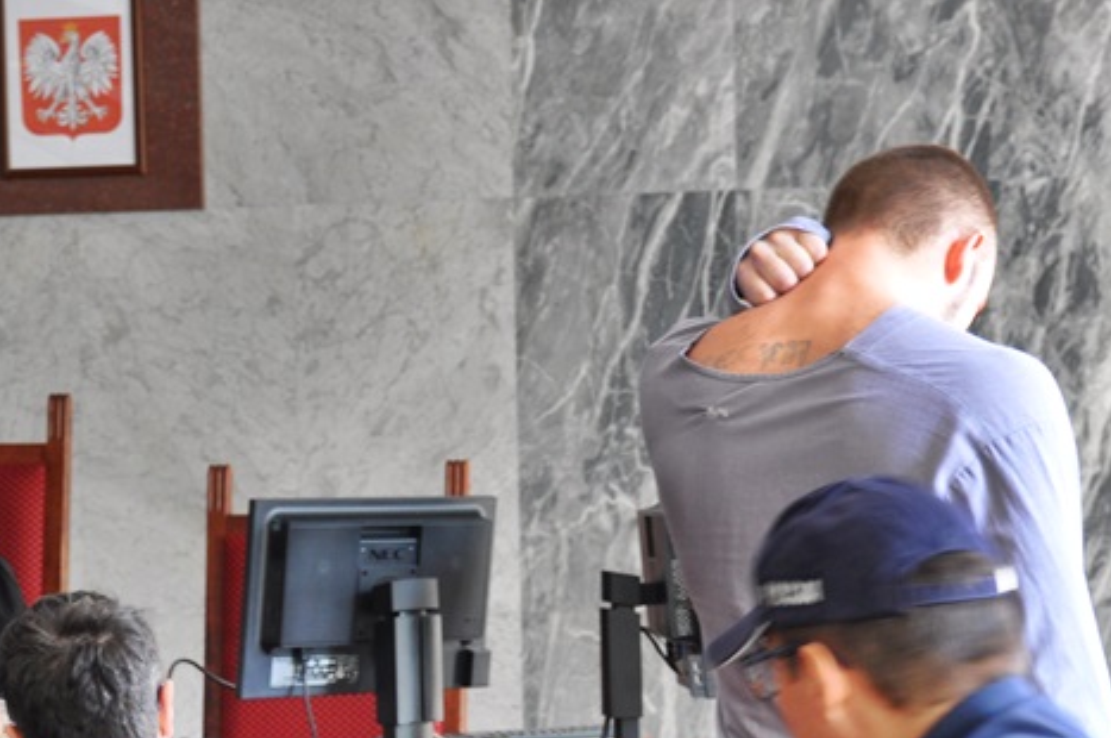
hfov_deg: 14.9
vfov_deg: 9.9
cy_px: 578
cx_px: 511
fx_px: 4253
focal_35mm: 138
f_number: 4.8
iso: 400
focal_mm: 42
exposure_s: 1/20
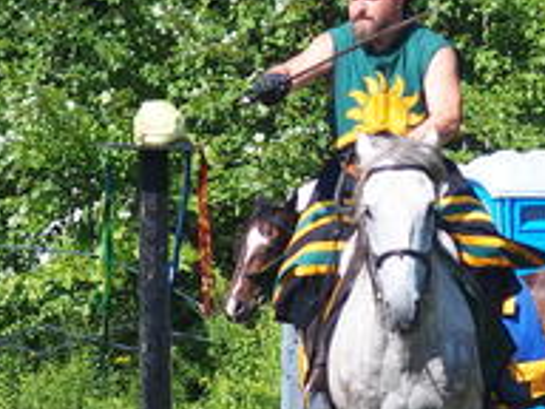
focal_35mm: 567
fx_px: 8927
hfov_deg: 3.5
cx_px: 312
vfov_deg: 2.6
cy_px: 54
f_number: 3.5
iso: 100
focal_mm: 51.4
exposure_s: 1/800
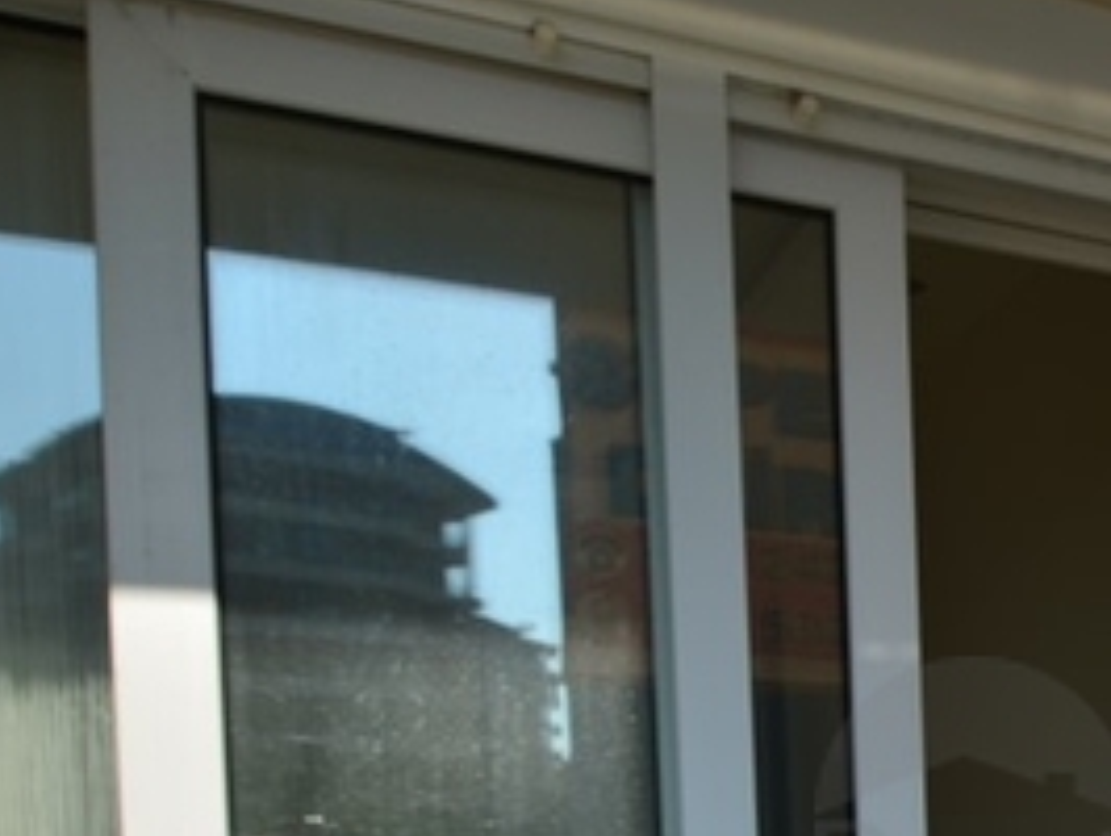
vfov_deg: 28.8
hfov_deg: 33.3
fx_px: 1510
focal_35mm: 47
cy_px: 857
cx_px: 1322
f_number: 10
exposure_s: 1/250
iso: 100
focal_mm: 12
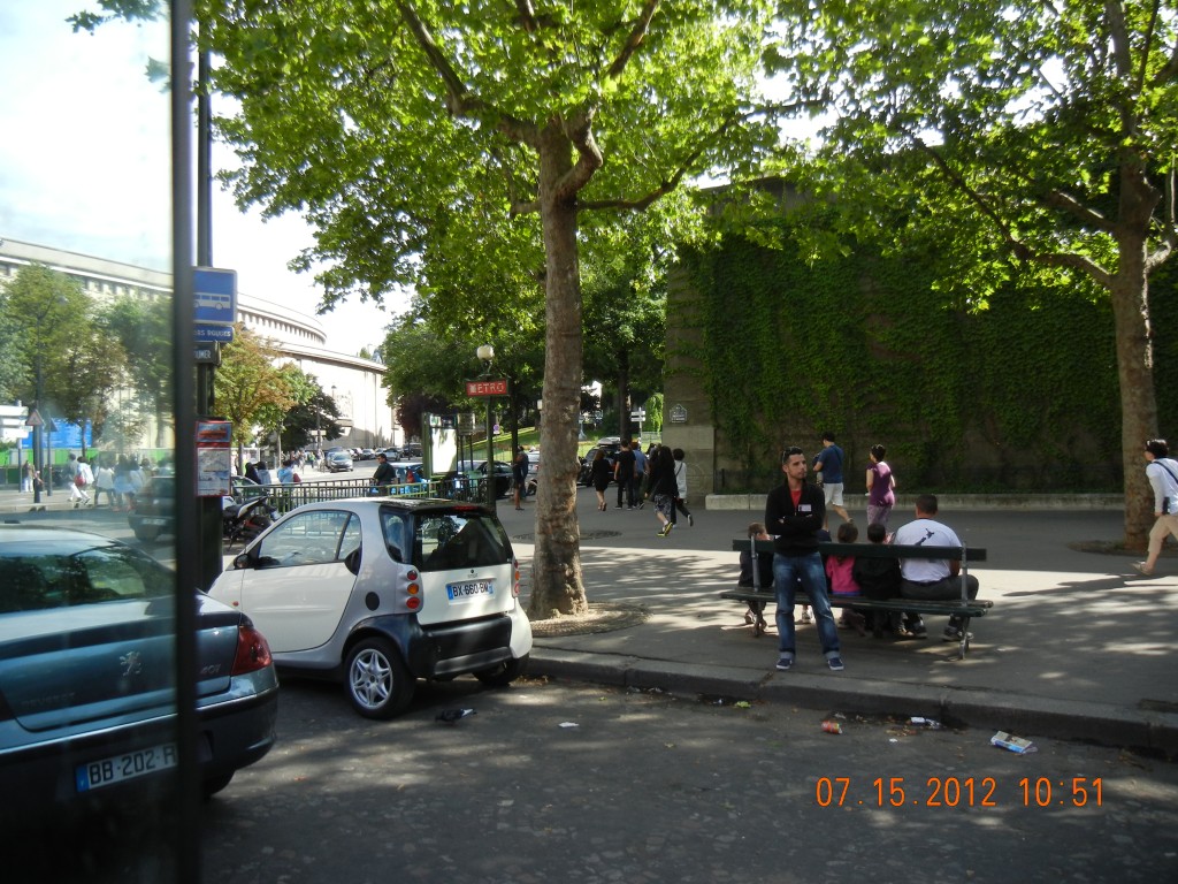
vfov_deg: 46.8
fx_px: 1021
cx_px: 589
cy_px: 442
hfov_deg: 60.0
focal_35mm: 30
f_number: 3.5
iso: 160
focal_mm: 5.4
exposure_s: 1/392
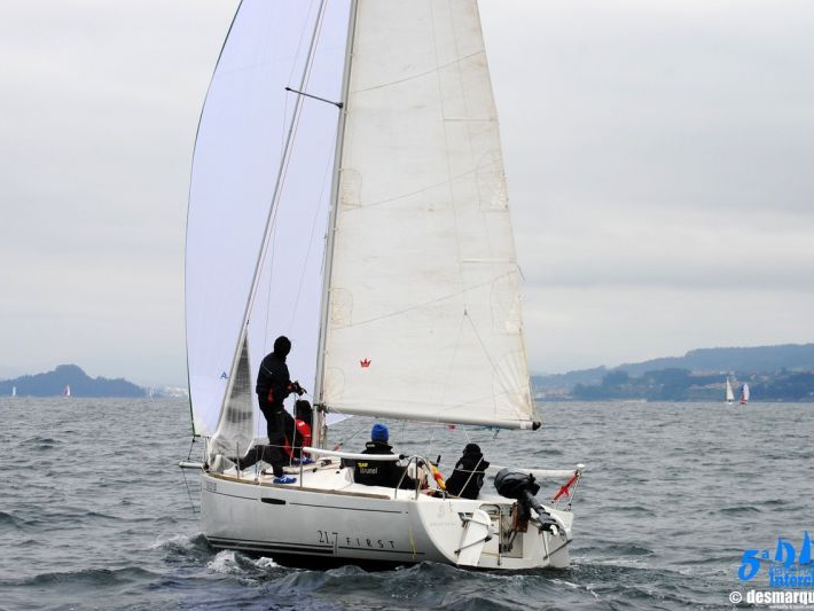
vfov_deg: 16.5
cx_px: 408
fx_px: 2106
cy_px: 307
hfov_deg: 21.9
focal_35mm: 90
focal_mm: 55
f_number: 8
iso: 100
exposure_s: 1/250
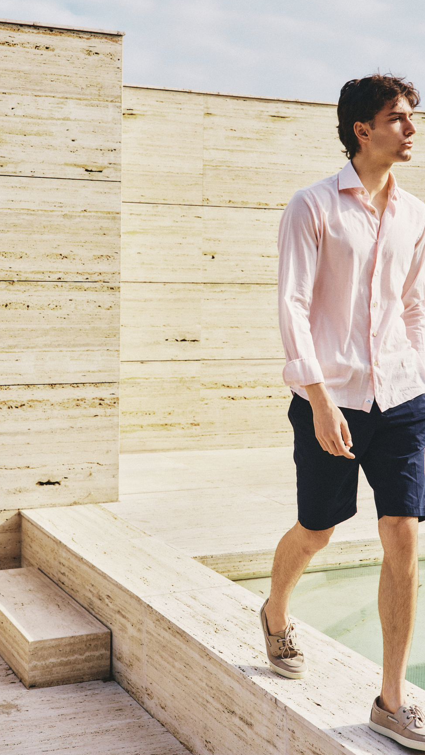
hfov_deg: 21.4
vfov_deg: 37.2
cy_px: 378
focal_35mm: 56
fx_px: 1122
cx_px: 234
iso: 200
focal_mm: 53
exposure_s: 1/640
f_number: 8
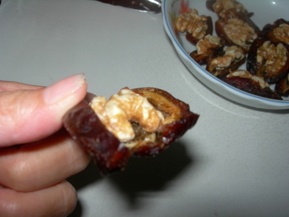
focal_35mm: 38
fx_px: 317
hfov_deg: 49.0
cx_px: 144
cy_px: 108
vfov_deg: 37.7
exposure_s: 1/60.1
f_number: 4.8
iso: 50
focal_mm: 7.8
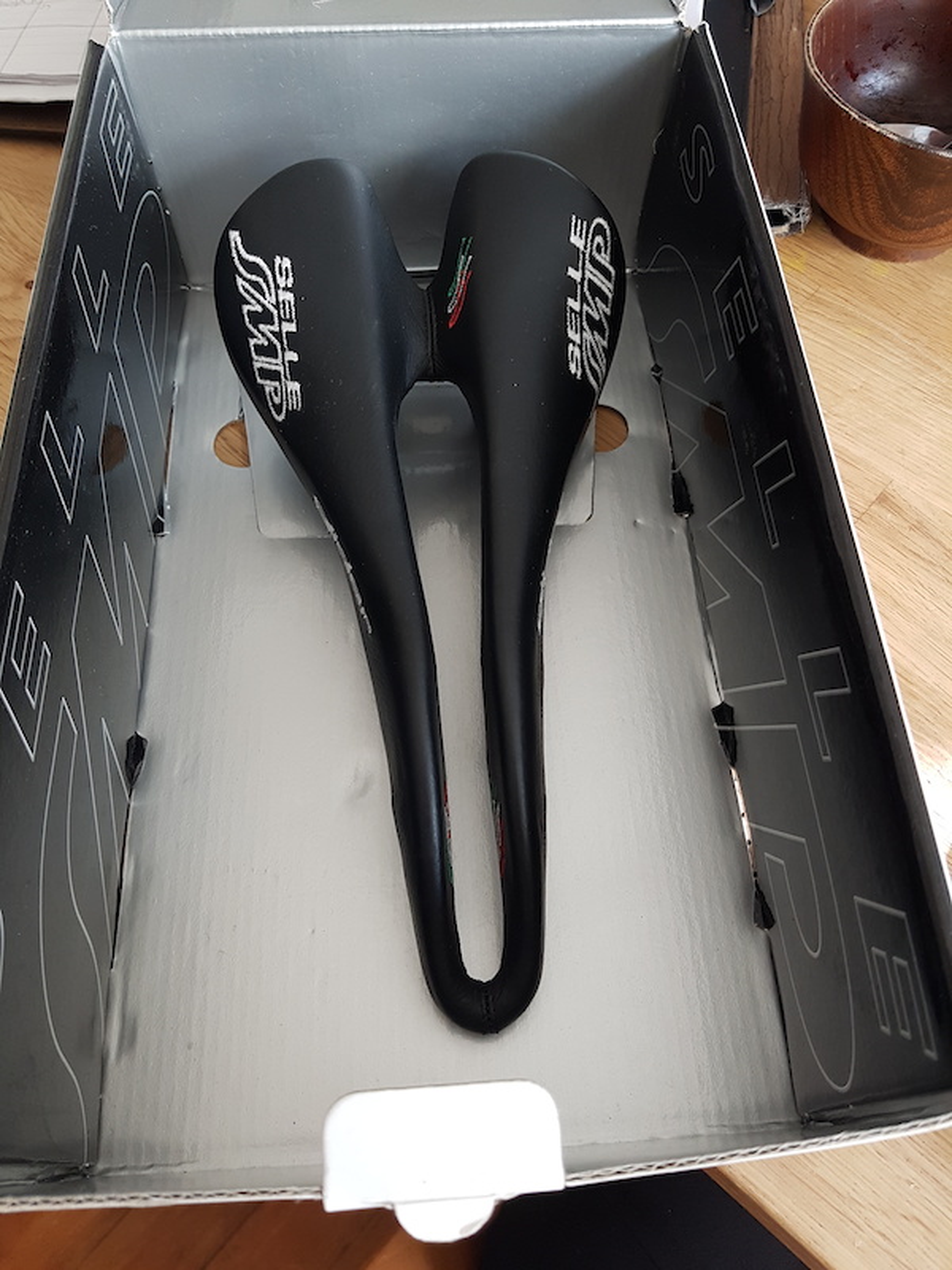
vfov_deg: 67.3
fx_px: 953
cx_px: 476
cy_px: 635
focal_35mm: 26
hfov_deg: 53.1
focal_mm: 4.2
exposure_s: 1/60
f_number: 1.7
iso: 125
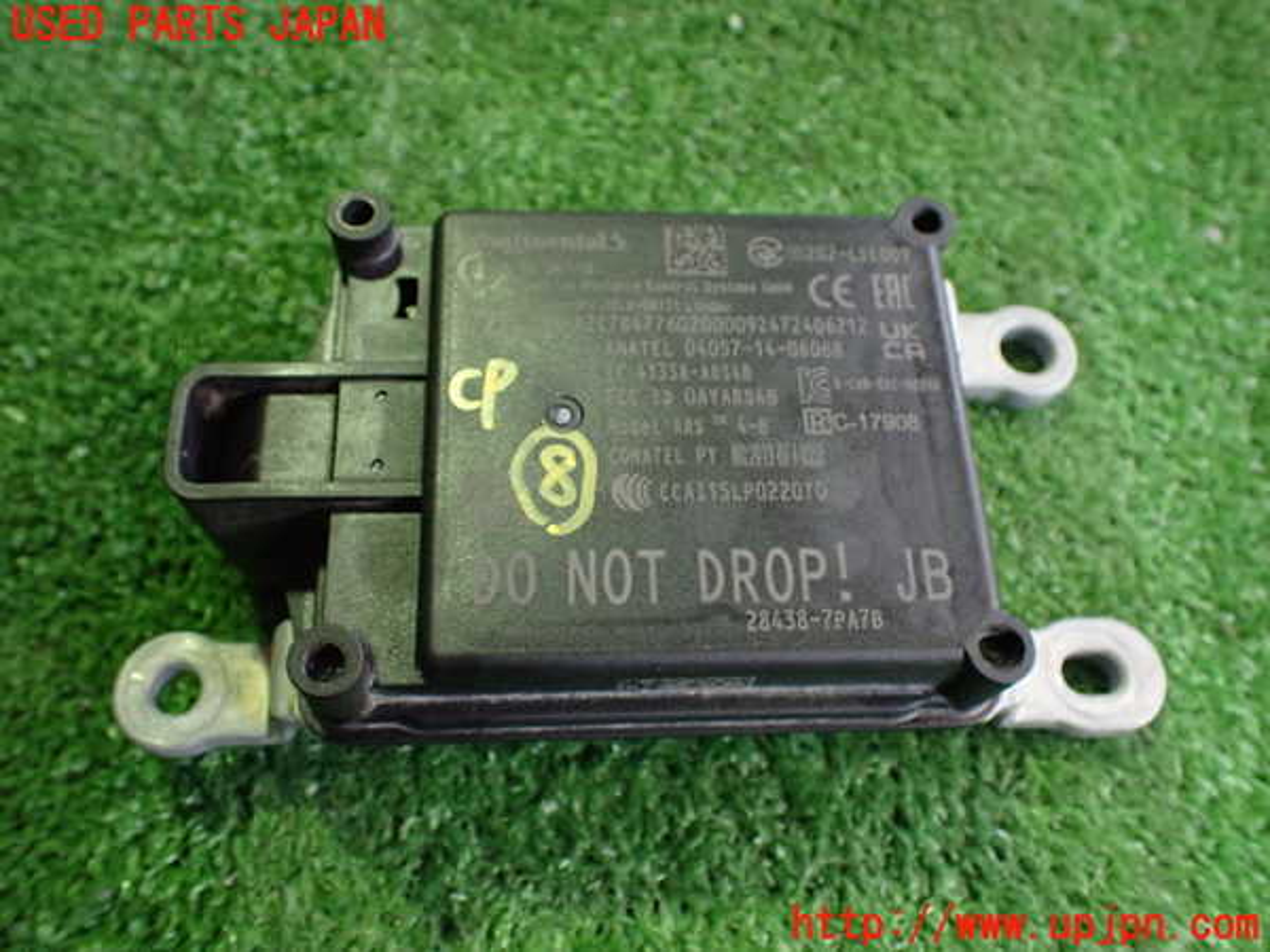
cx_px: 635
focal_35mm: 30
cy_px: 476
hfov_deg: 60.0
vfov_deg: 46.8
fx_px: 1101
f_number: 2.3
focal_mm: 5.4
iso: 800
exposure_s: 1/60
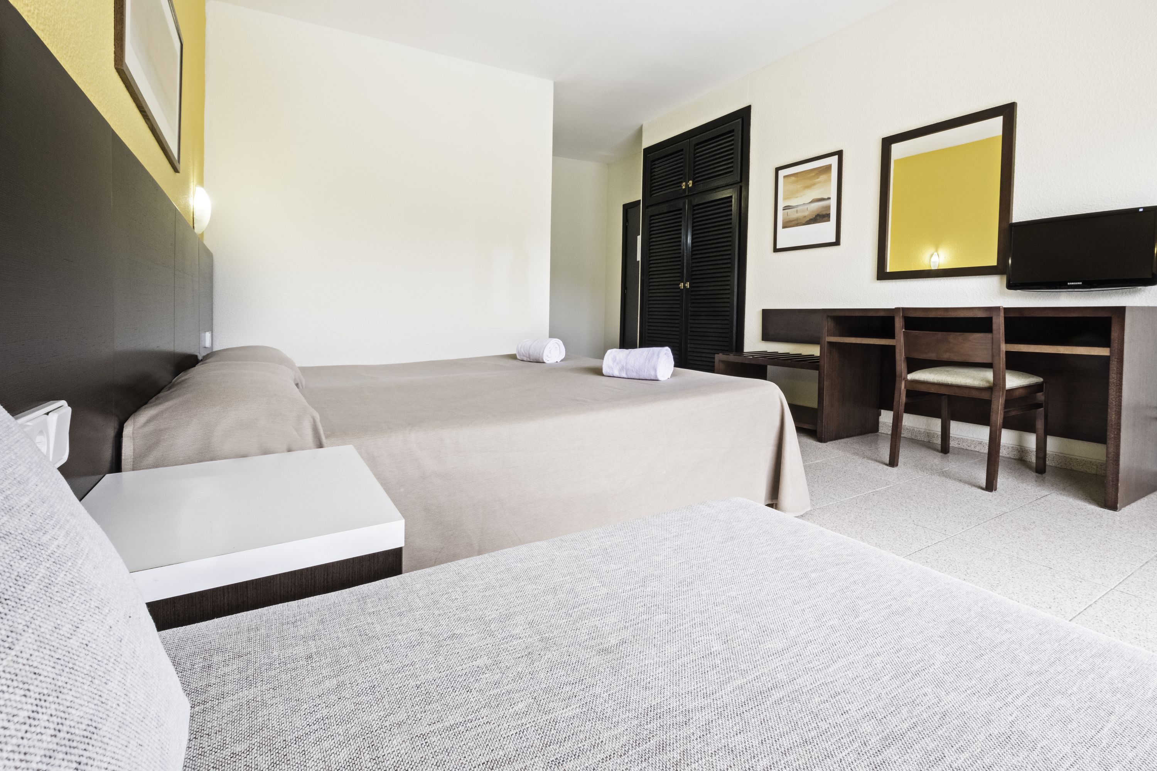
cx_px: 578
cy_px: 386
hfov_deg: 100.4
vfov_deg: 77.3
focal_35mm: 15
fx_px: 482
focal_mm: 10
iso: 800
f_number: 14
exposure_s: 1/4
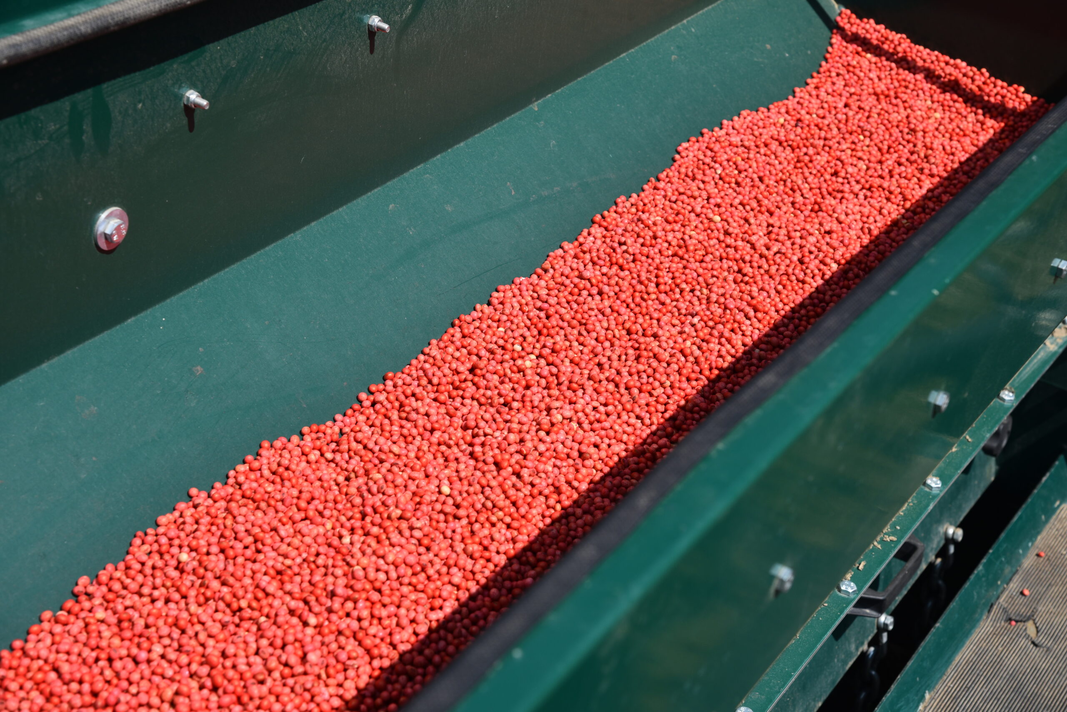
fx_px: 1838
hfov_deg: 32.4
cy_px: 356
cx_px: 534
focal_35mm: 62
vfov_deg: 21.9
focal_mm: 62
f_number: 10
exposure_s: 1/400
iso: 200
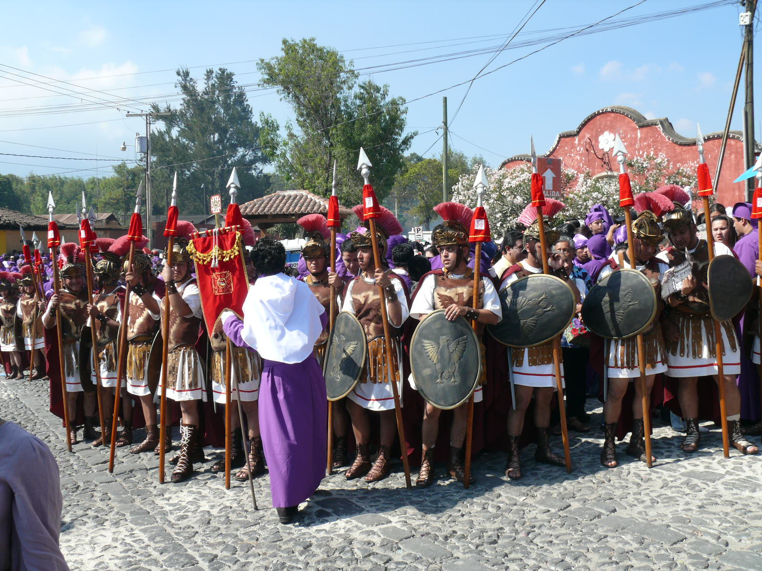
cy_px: 286
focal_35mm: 35
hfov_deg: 52.6
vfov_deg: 40.7
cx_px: 381
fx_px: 770
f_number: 5.6
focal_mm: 7.4
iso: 100
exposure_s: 1/400
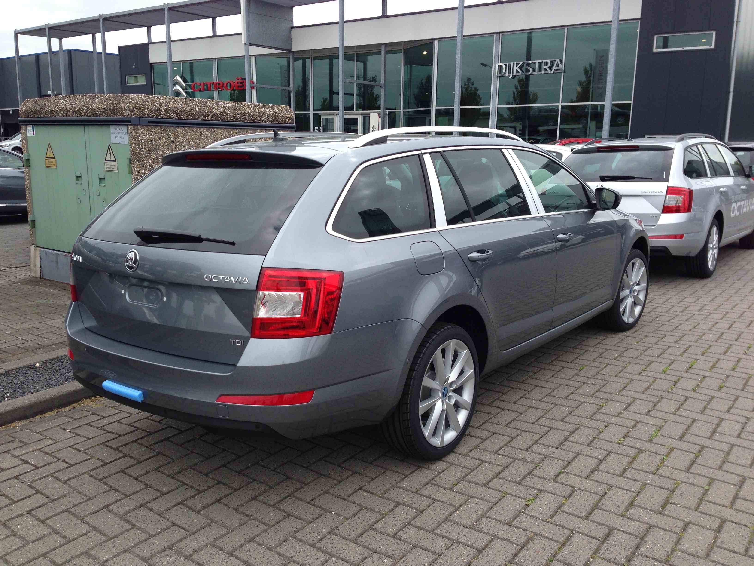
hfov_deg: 55.4
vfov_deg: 42.9
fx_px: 719
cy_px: 283
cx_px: 377
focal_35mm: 33
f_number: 2.4
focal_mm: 4.13
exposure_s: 1/695
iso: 50
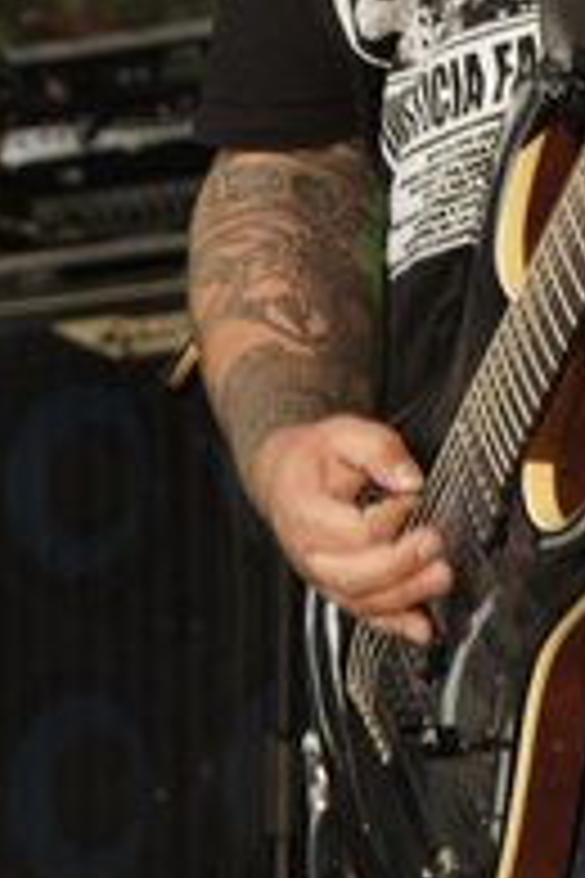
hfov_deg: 4.7
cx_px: 524
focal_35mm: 295
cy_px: -101
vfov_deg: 6.9
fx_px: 7190
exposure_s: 1/125
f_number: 4
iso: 100
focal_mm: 70
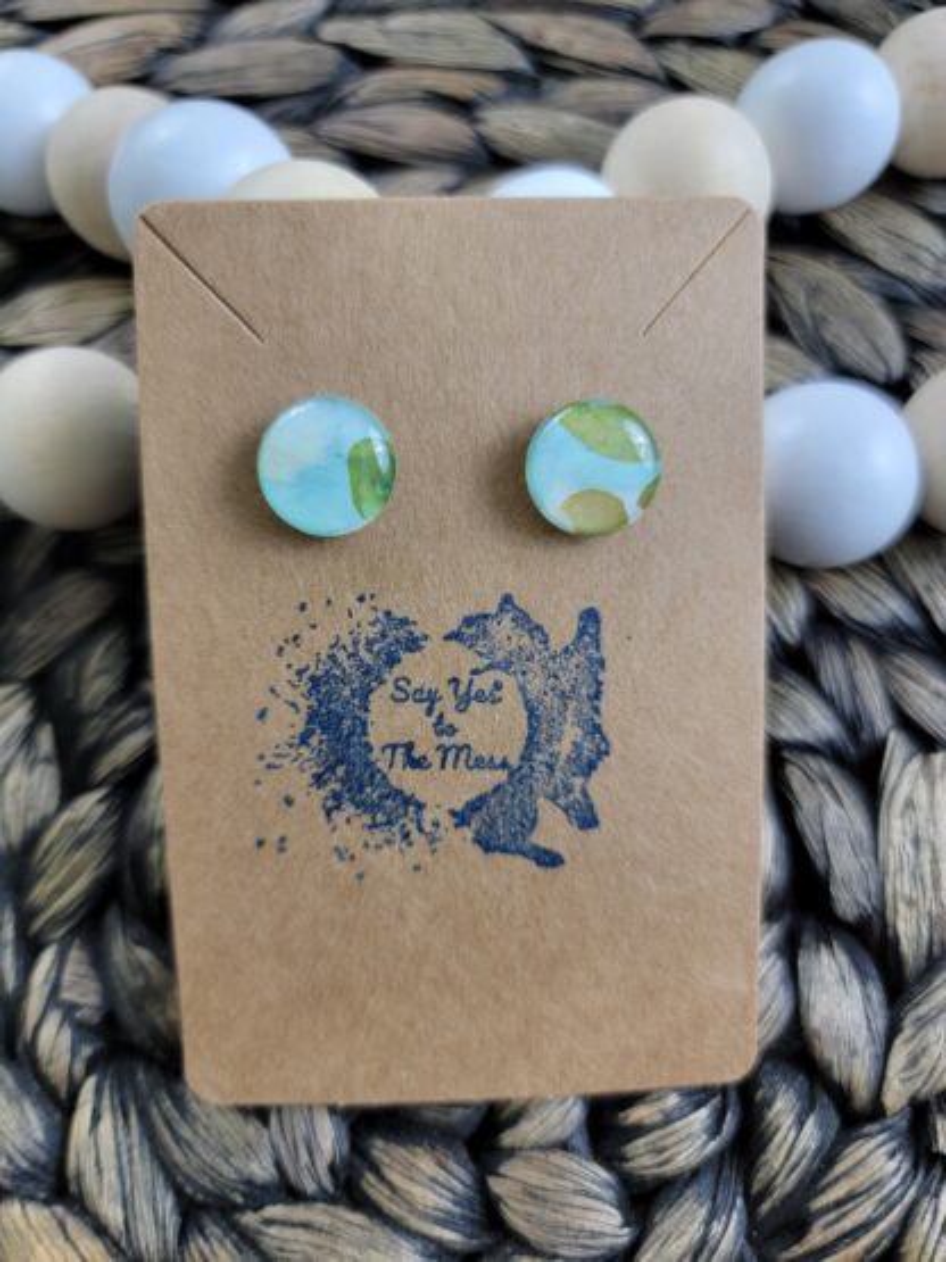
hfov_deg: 56.8
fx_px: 875
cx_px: 473
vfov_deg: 71.6
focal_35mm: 24
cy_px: 631
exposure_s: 1/40
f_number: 1.8
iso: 250
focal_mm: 6.7
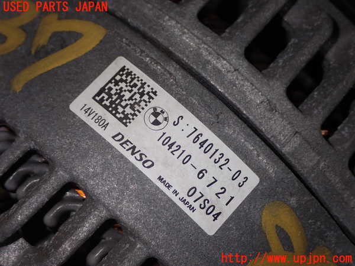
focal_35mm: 62
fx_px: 636
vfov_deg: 23.7
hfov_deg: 31.2
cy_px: 133
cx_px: 178
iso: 200
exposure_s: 1/60
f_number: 10
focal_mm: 11.09
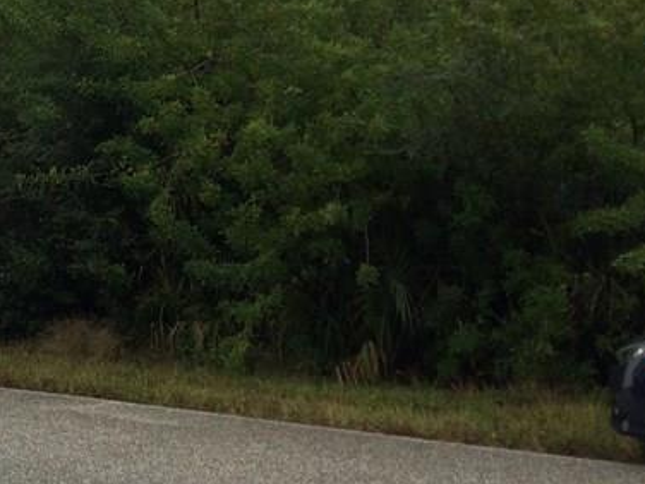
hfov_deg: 22.8
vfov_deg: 18.4
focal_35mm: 79
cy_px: 46
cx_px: -125
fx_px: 1472
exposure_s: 1/376
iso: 32
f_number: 2.2
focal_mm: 4.15
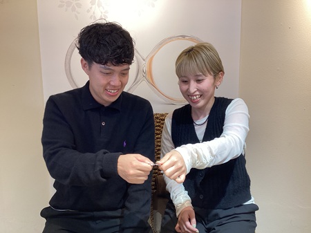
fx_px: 278
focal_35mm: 31
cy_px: 116
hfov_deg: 58.4
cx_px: 156
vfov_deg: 45.4
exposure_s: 1/60
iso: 80
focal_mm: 3.3
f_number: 2.4
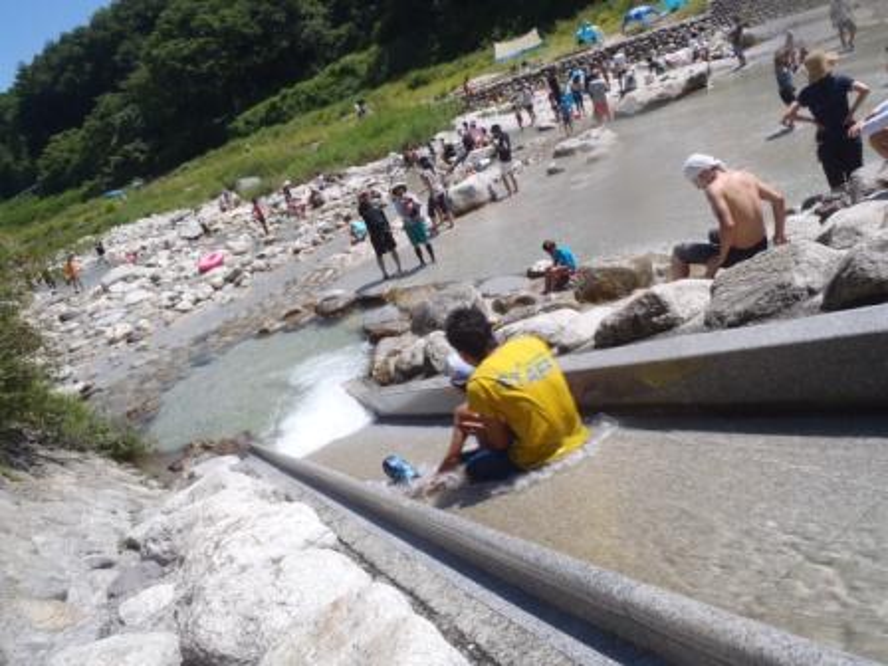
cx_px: 444
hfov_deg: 63.4
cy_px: 333
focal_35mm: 28
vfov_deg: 49.7
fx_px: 718
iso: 80
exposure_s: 1/80
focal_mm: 5
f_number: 10
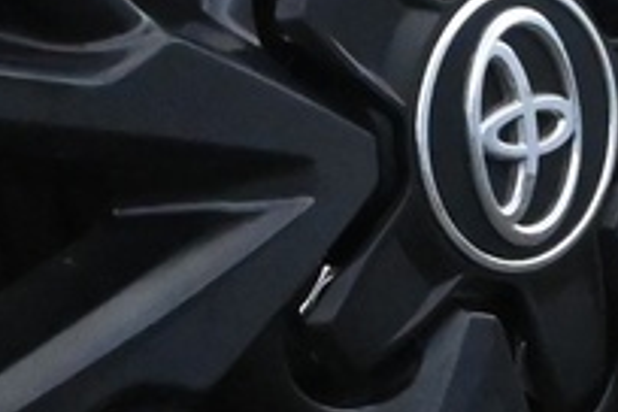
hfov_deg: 6.2
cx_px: 300
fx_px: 5716
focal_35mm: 333
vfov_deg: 4.1
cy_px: 182
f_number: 5.6
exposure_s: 1/100
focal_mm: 28
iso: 6400
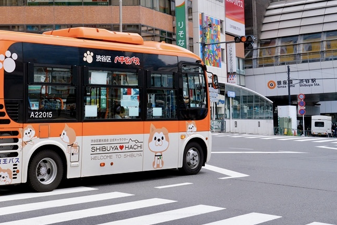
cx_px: 73
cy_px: 89
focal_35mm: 59
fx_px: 552
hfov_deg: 33.1
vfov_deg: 23.0
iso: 320
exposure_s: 1/320
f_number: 8
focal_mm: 37
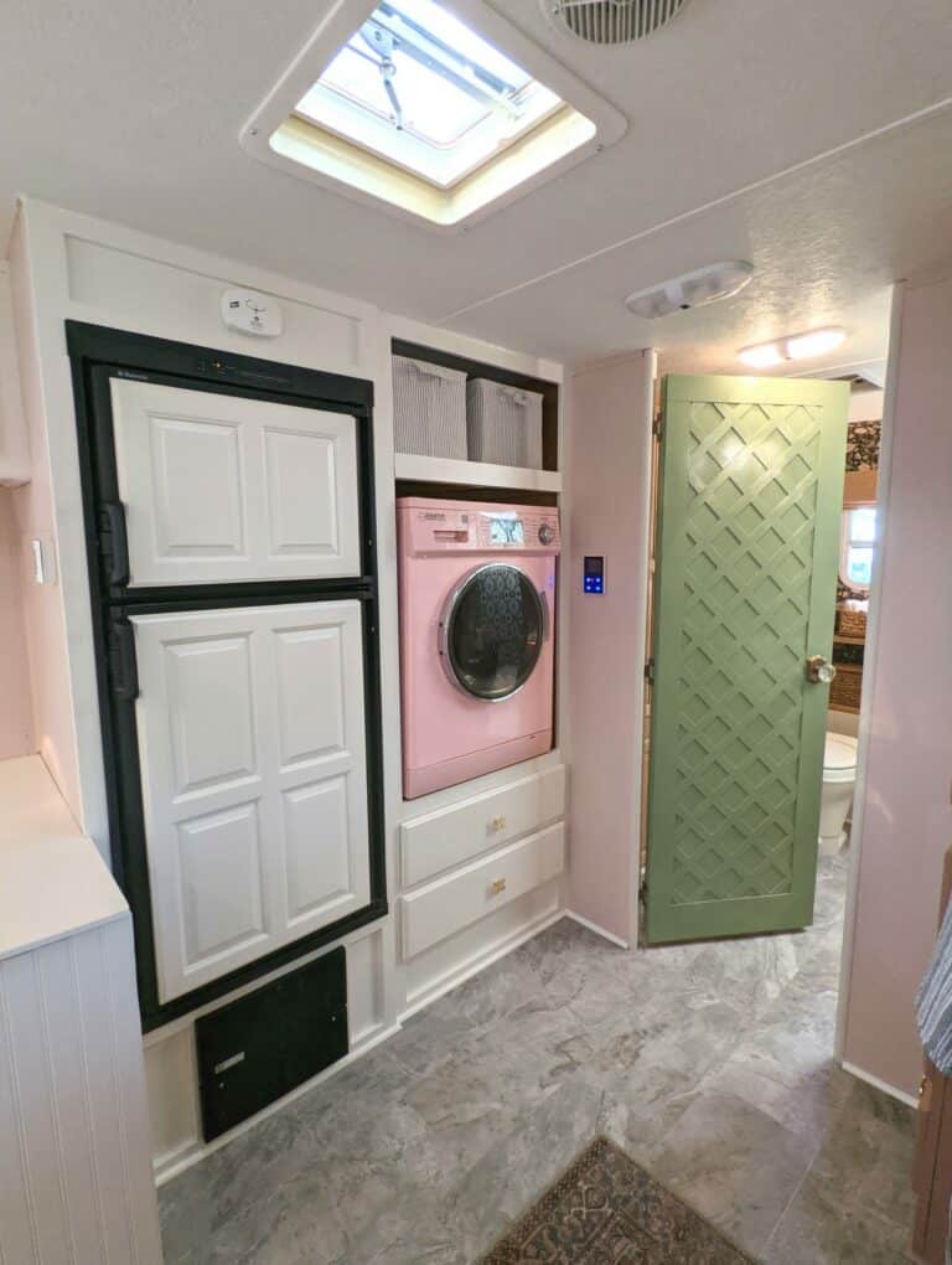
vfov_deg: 94.4
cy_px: 632
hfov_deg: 78.2
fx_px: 585
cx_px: 476
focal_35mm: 16
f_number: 2.2
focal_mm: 2.35
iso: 128
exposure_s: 1/29.6
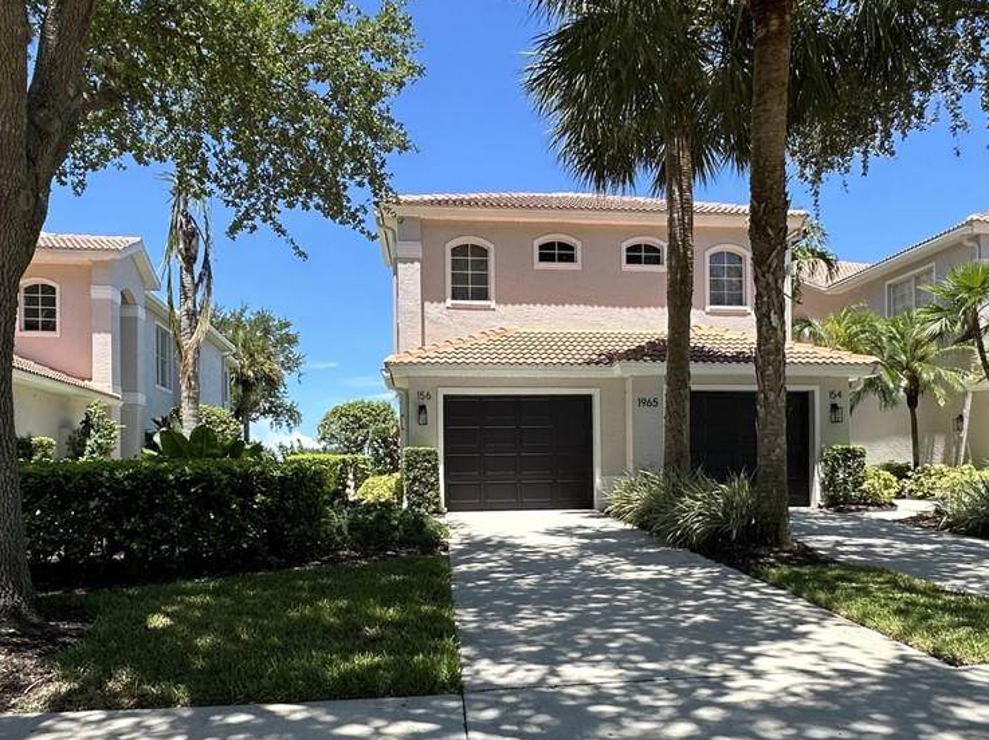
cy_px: 466
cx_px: 525
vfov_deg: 54.2
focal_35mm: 25
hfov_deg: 69.3
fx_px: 714
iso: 40
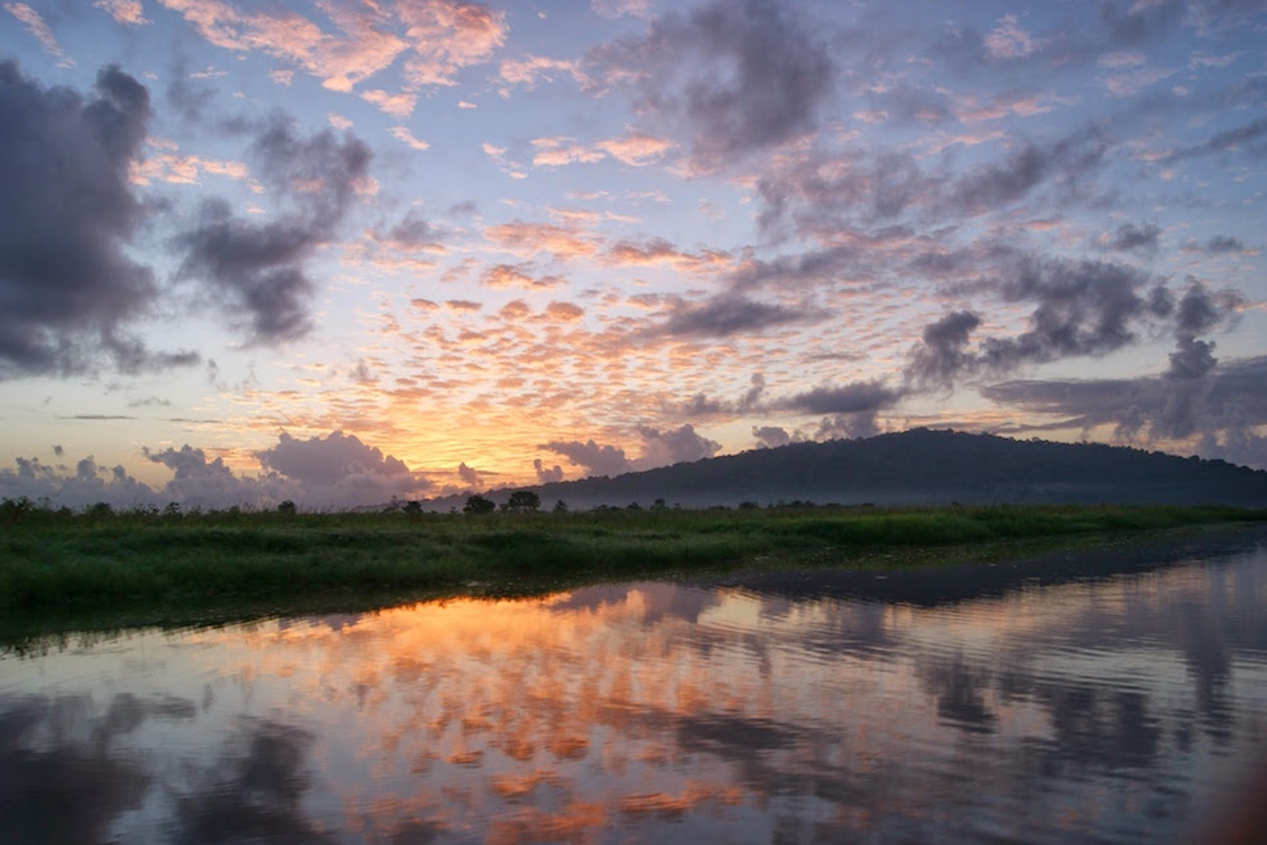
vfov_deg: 46.4
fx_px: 986
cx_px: 637
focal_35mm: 28
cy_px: 425
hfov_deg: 65.5
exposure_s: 1/40
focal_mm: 18
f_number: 5
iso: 100
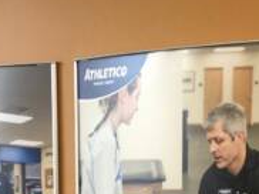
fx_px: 1300
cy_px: 261
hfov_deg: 11.2
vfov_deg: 8.4
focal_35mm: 174
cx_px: 276
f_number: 2.4
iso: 100
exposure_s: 1/60
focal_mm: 6
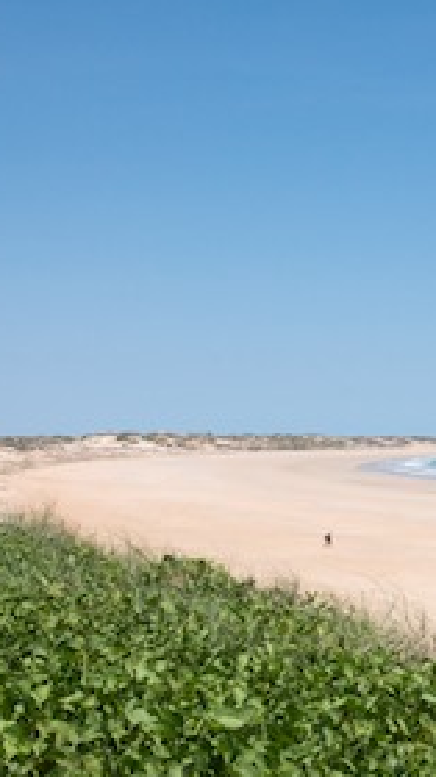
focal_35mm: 101
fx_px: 2081
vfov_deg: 21.1
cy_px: 522
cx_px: 661
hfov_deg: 11.5
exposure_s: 1/500
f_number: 11
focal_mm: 30
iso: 320
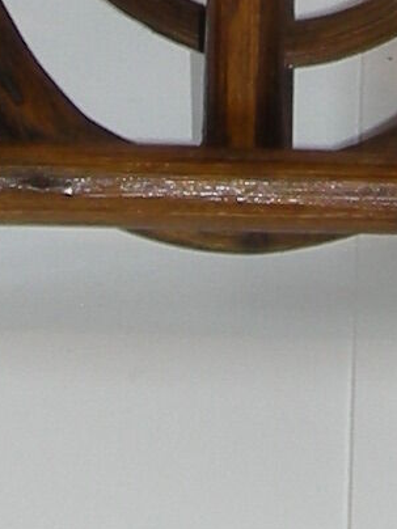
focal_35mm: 266
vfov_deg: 7.0
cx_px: 326
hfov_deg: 5.6
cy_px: -765
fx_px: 4068
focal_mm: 5.7
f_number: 2.8
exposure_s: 1/51.4
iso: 50
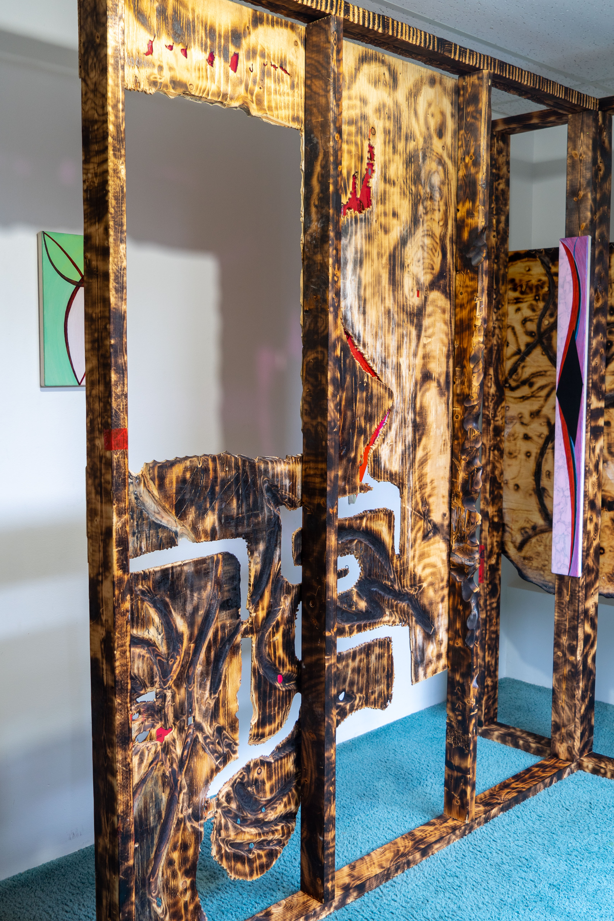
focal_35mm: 36
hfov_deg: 36.9
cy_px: 460
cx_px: 307
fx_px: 921
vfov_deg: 53.1
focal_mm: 24
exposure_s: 1/6
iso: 100
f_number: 4
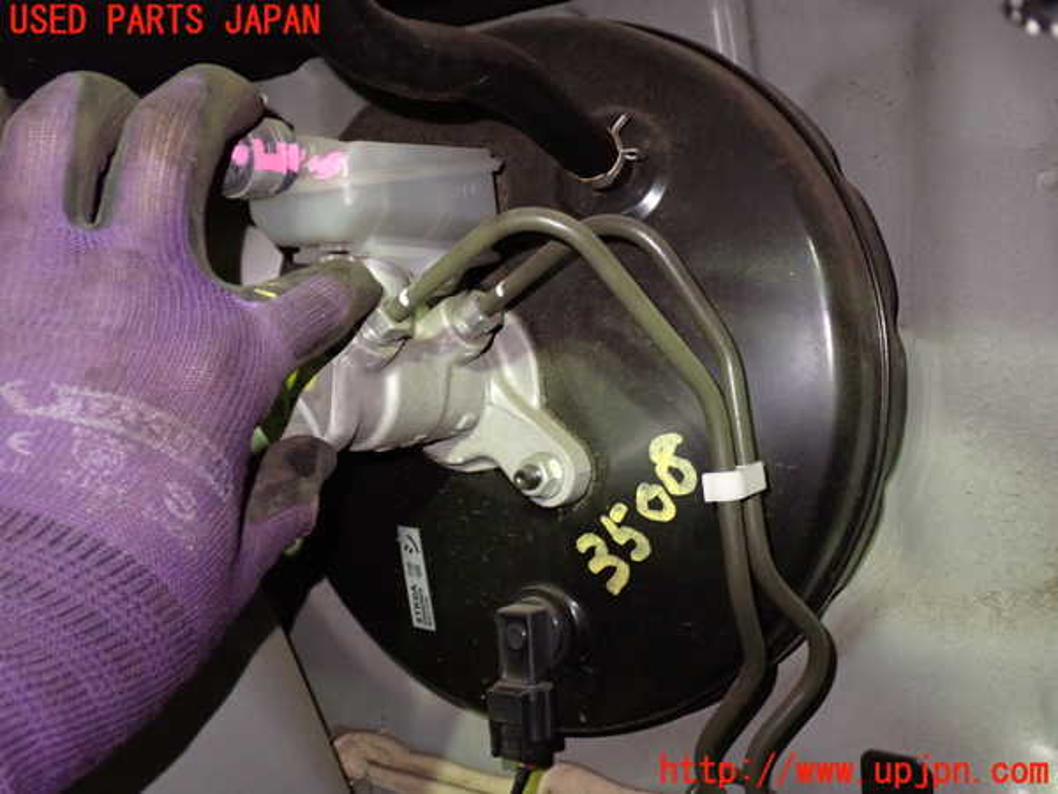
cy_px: 397
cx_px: 529
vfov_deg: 37.7
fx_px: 1161
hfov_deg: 49.0
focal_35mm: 38
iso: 800
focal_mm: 6.83
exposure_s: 1/15
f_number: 2.7
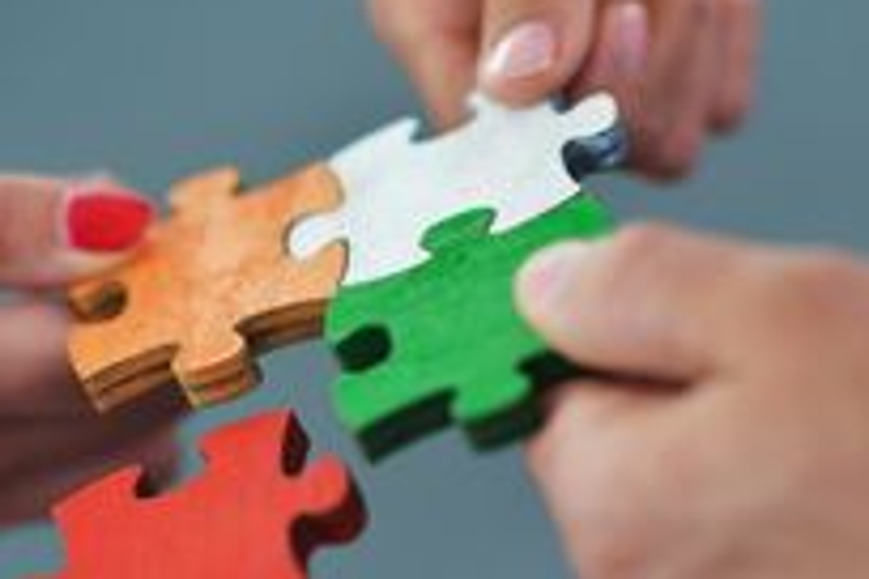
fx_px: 4031
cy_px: 338
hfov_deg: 12.3
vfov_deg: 8.2
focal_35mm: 167
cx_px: 341
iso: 100
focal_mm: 85
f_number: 2
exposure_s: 1/160
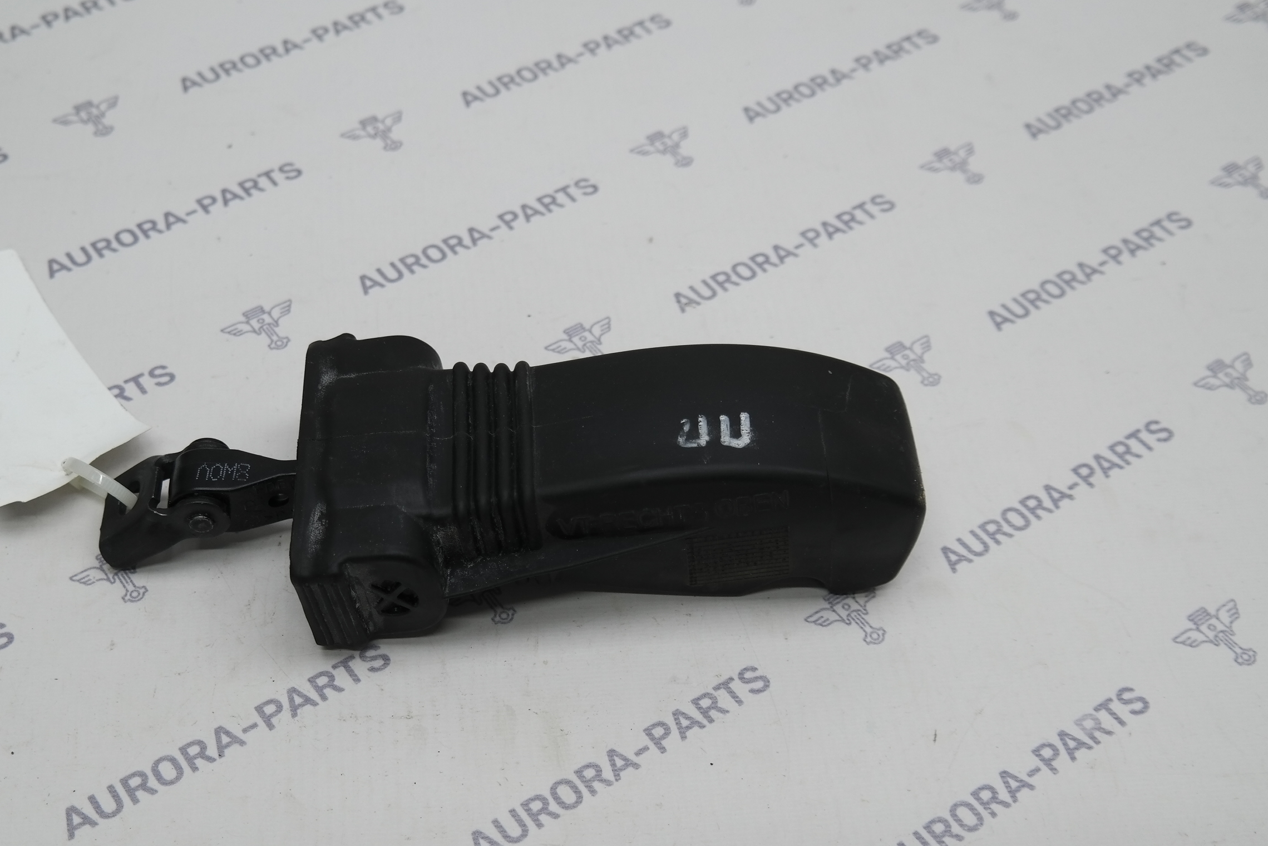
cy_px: 456
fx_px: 1656
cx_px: 522
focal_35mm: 47
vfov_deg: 28.6
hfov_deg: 41.8
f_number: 4
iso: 100
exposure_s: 1/100
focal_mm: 24
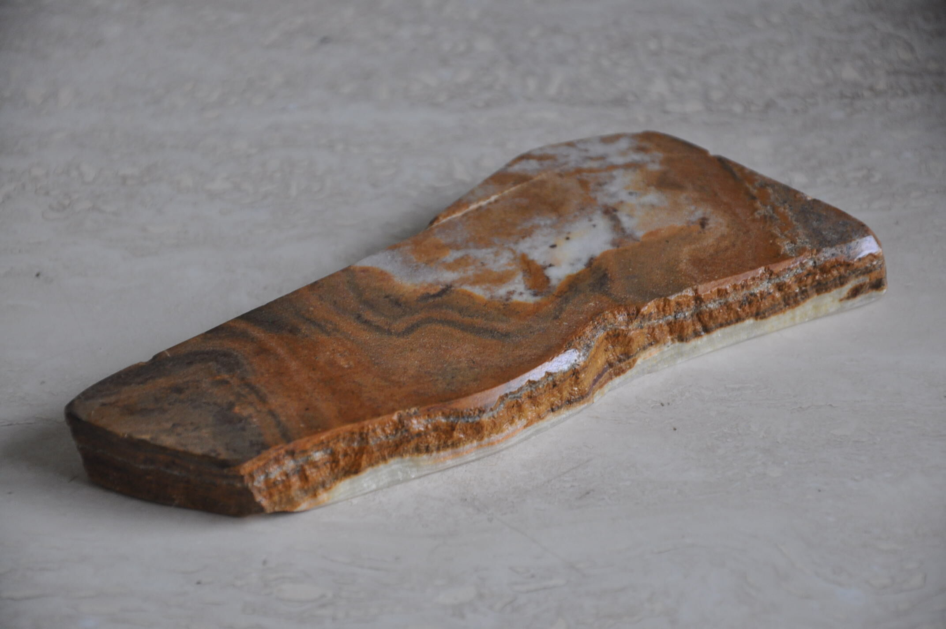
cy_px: 314
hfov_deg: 13.1
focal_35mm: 158
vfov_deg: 8.7
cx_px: 473
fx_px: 4134
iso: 640
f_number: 5.6
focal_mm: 105
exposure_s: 1/40
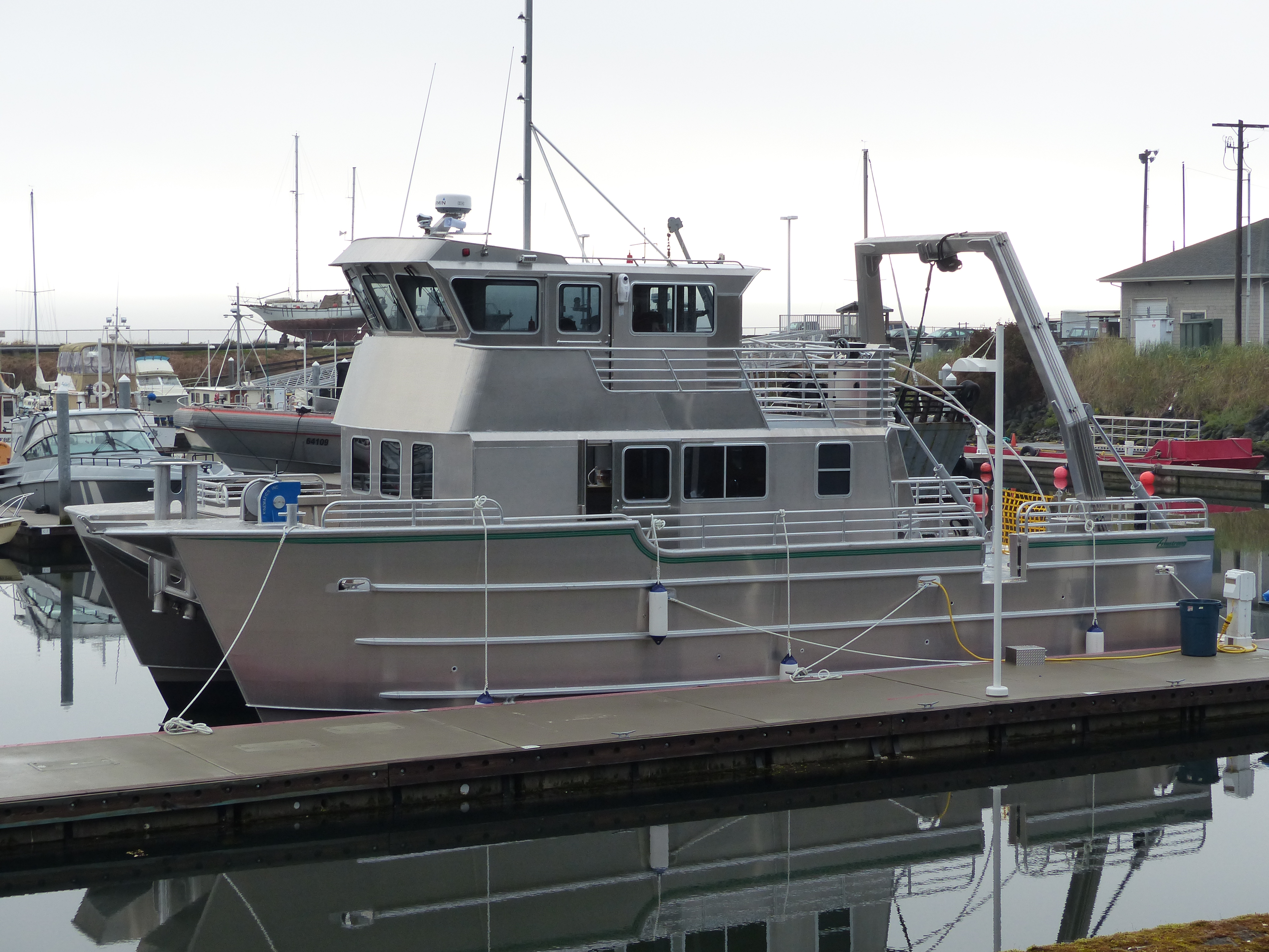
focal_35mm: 66
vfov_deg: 22.3
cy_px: 476
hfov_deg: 29.4
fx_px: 2420
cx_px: 634
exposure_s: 1/100
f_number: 3.5
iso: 160
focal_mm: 11.9
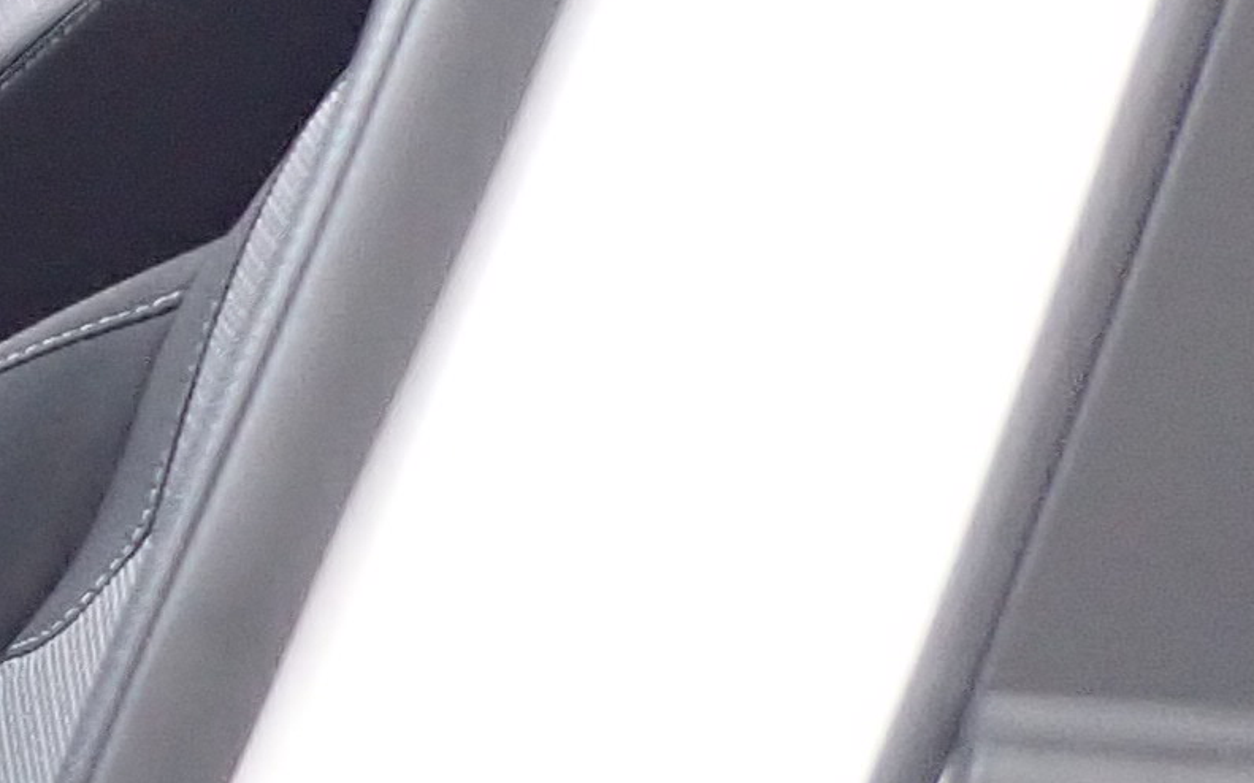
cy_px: 667
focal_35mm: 134
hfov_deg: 12.1
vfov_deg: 9.7
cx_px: -1879
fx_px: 4579
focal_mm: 4.5
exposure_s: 1/30
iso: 400
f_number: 2
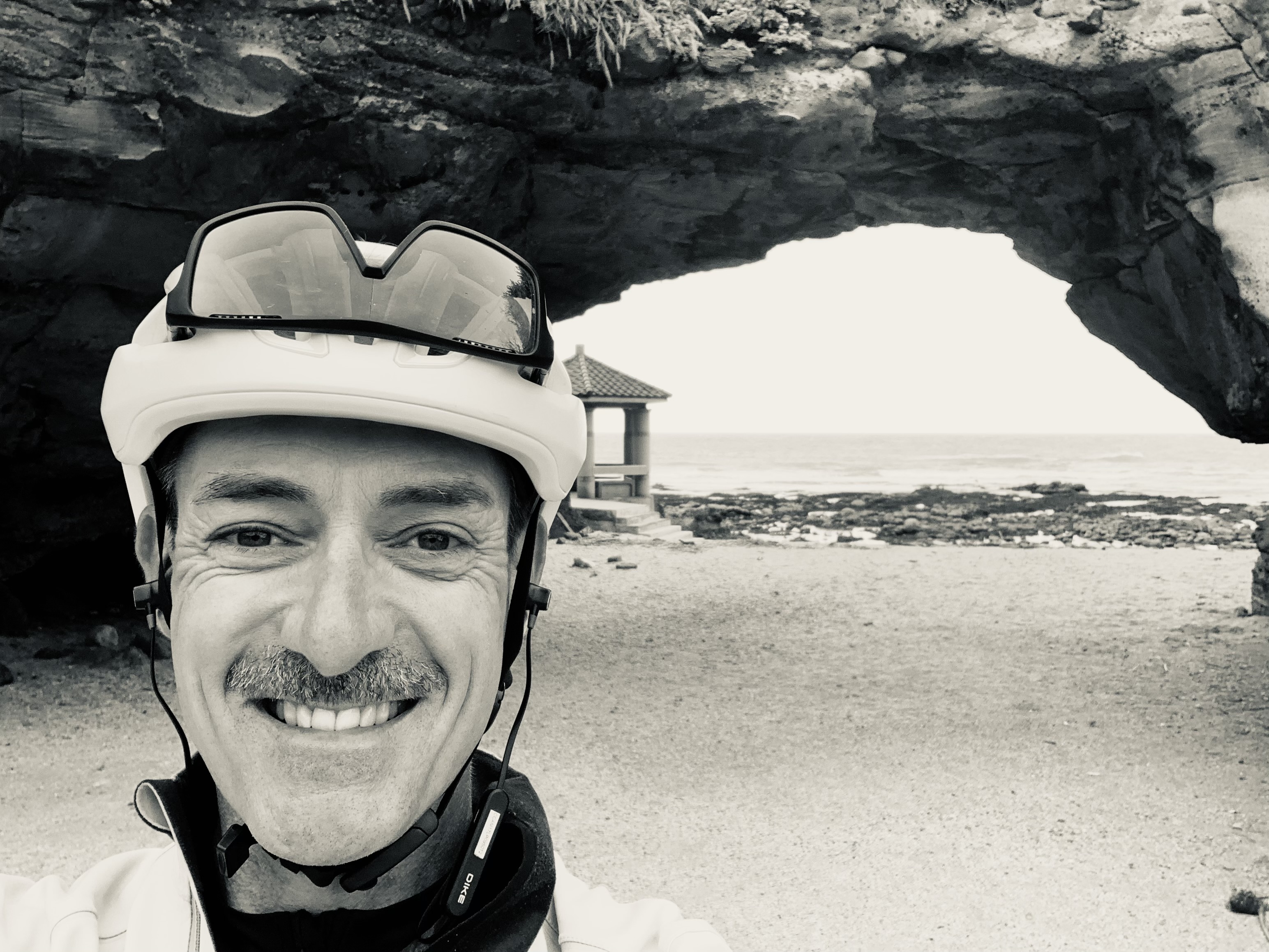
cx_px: 634
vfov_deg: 44.2
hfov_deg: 56.8
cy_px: 476
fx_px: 1173
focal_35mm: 32
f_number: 2.2
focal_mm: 2.87
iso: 50
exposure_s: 1/121
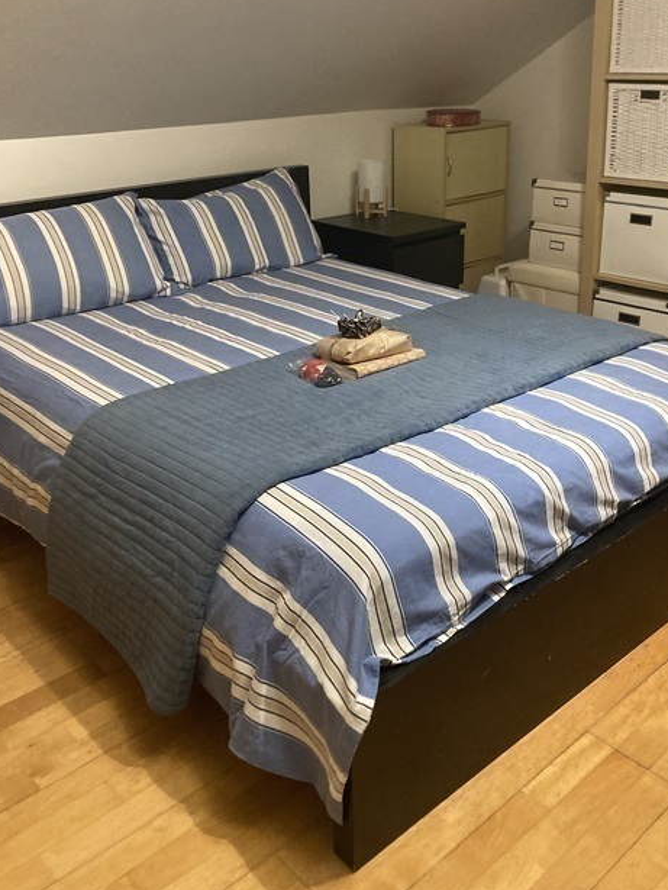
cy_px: 362
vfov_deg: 52.3
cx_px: 365
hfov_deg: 40.7
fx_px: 900
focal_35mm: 35
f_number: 1.8
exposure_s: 1/33
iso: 320
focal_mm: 3.99
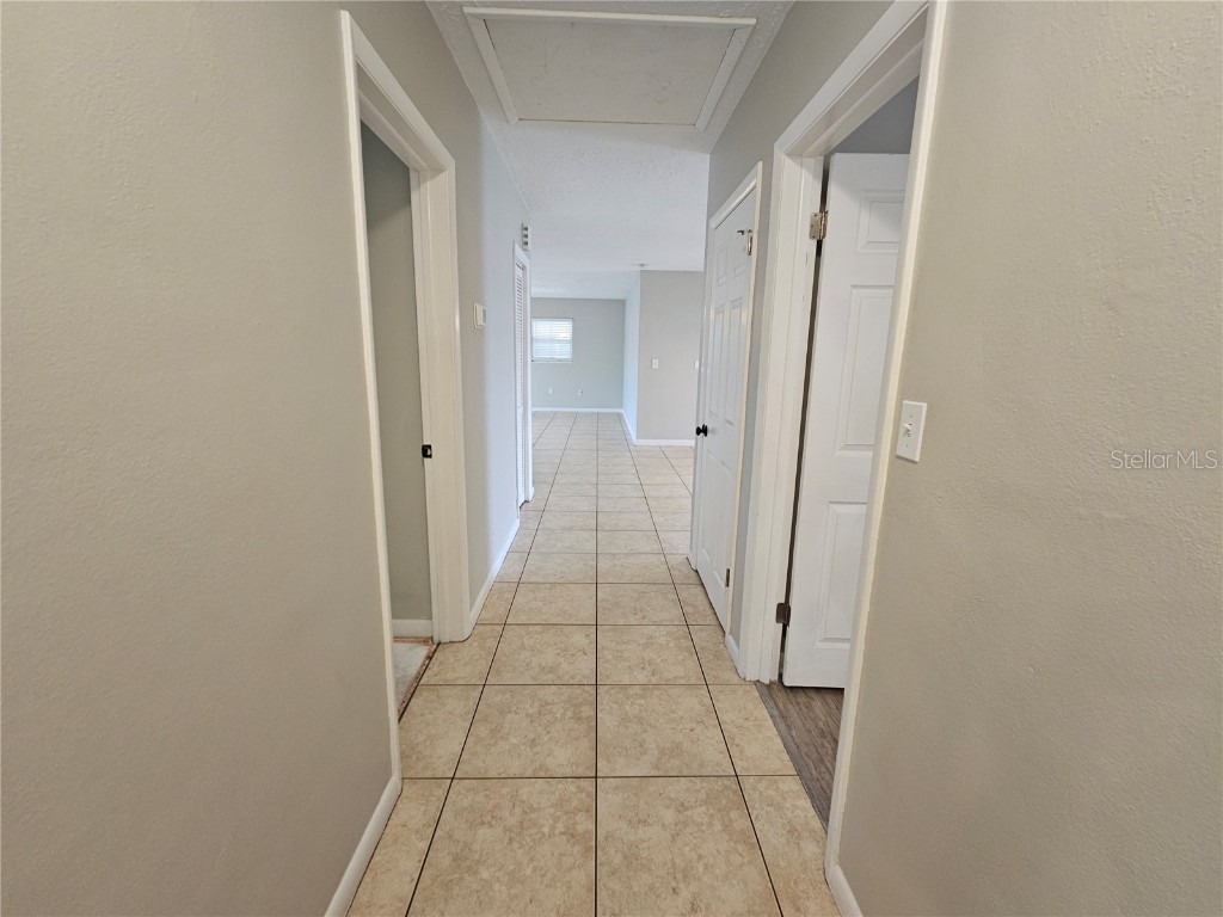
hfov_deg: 106.2
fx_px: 459
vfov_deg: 89.9
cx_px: 612
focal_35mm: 13
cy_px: 458
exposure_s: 1/60
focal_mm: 2.2
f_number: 2.2
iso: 250
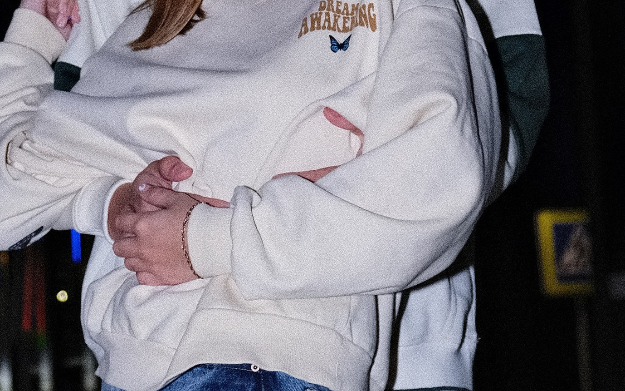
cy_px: -135
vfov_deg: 8.1
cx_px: 171
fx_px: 2708
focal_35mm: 159
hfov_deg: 13.1
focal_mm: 37.4
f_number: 3.6
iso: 1600
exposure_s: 1/125
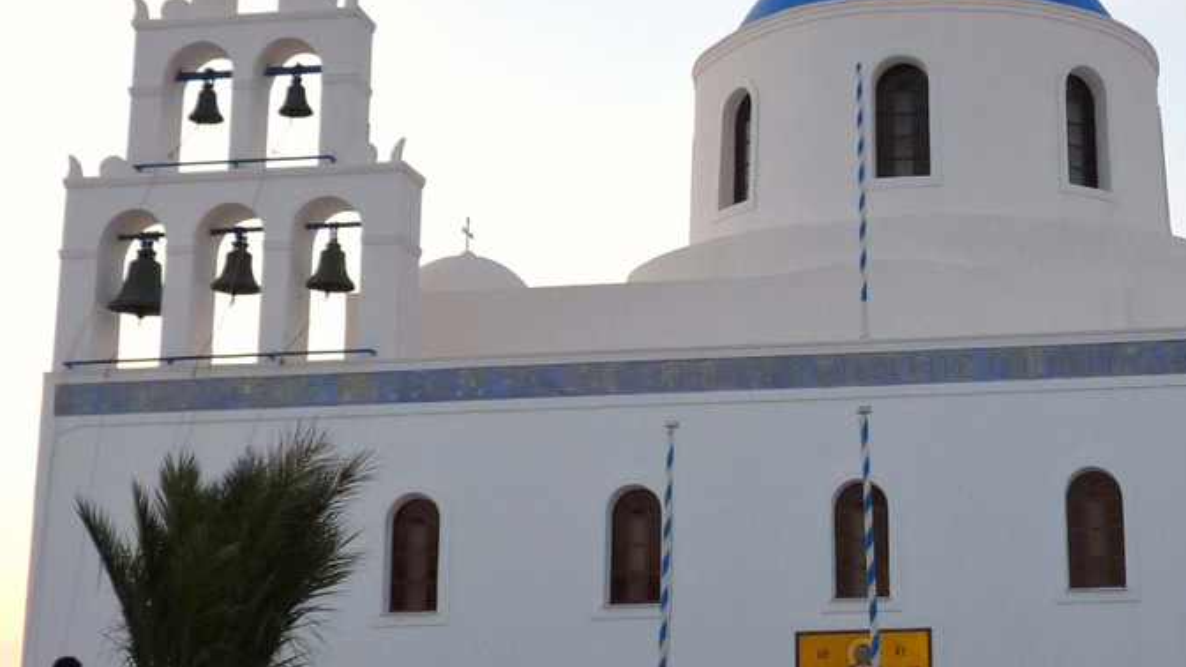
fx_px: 1761
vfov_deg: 21.3
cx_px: 844
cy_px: 471
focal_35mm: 56
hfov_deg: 36.6
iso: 80
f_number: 2.8
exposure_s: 1/80
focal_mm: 4.8
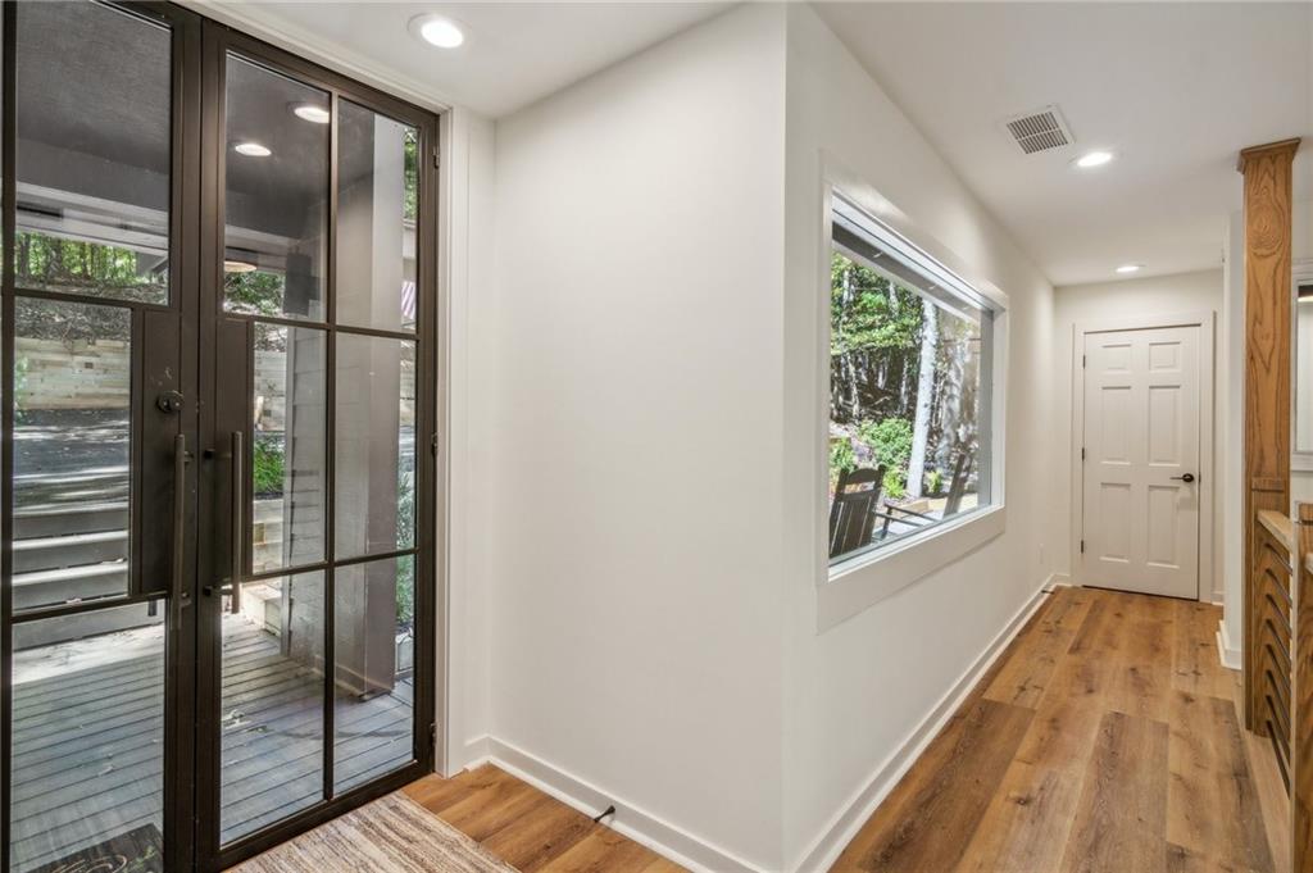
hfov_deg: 95.0
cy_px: 436
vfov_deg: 72.0
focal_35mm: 16
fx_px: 601
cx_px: 656
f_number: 8
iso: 400
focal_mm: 11
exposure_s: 1/40
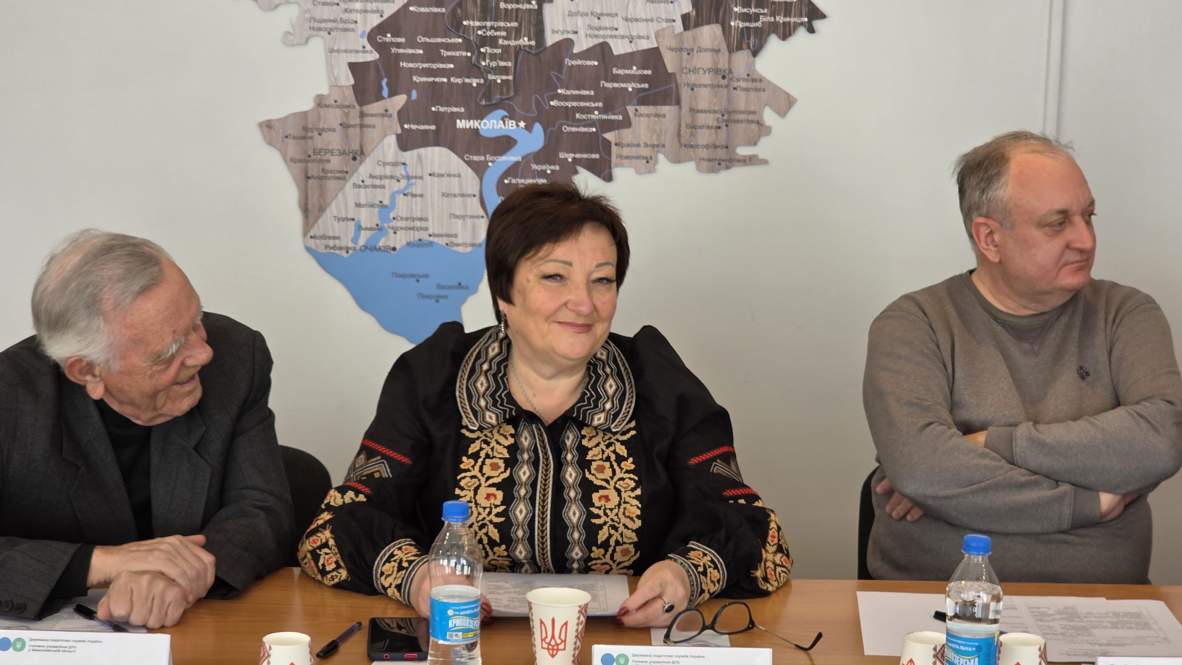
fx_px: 2382
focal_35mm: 76
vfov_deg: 15.9
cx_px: 595
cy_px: 345
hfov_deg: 27.9
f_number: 2.4
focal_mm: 7.9
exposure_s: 1/100
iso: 64
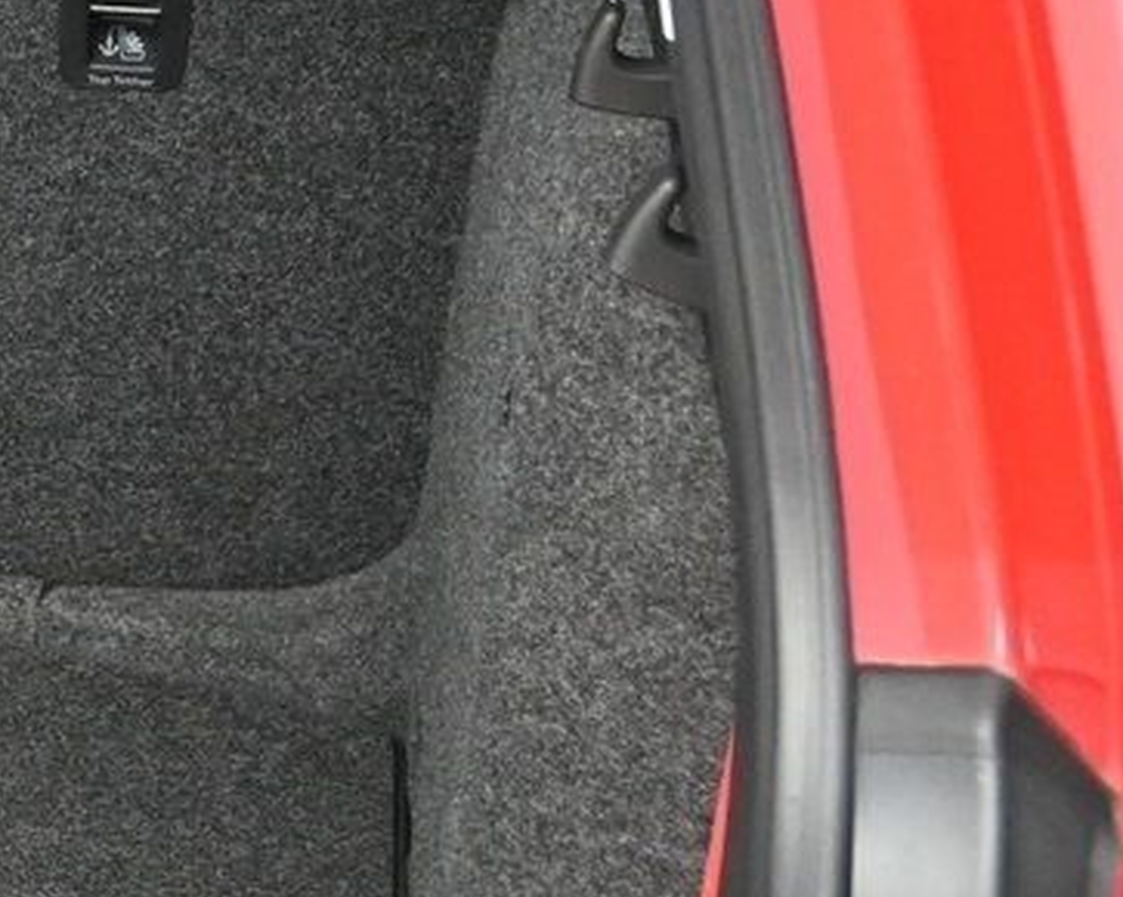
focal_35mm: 132
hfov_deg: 13.0
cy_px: 467
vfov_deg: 11.7
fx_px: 4388
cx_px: -971
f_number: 4
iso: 2500
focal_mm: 21
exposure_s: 1/30
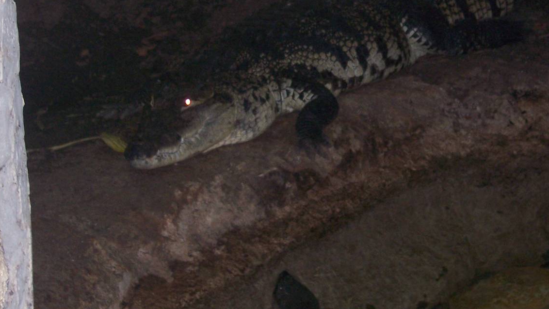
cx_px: 293
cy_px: 40
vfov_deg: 8.8
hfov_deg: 15.7
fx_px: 1995
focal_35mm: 137
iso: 140
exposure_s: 1/90
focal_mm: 14.8
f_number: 4.8
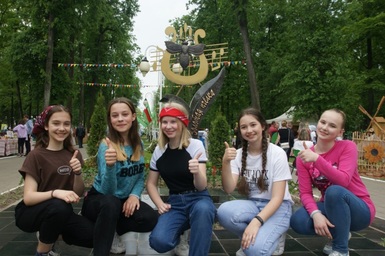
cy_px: 128
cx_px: 192
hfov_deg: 57.3
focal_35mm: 33
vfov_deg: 39.9
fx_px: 353
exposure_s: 1/100
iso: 100
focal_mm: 22
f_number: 9
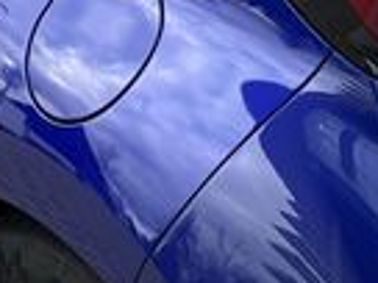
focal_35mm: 196
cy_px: 22
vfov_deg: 7.6
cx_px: 275
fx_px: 2140
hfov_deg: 10.1
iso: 50
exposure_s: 1/463
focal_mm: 5.1
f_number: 1.6
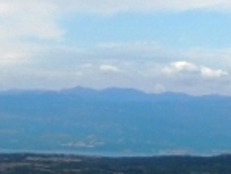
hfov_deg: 12.8
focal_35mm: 154
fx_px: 1029
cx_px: 123
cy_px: 71
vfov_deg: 9.7
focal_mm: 4
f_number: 6
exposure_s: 1/640
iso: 125
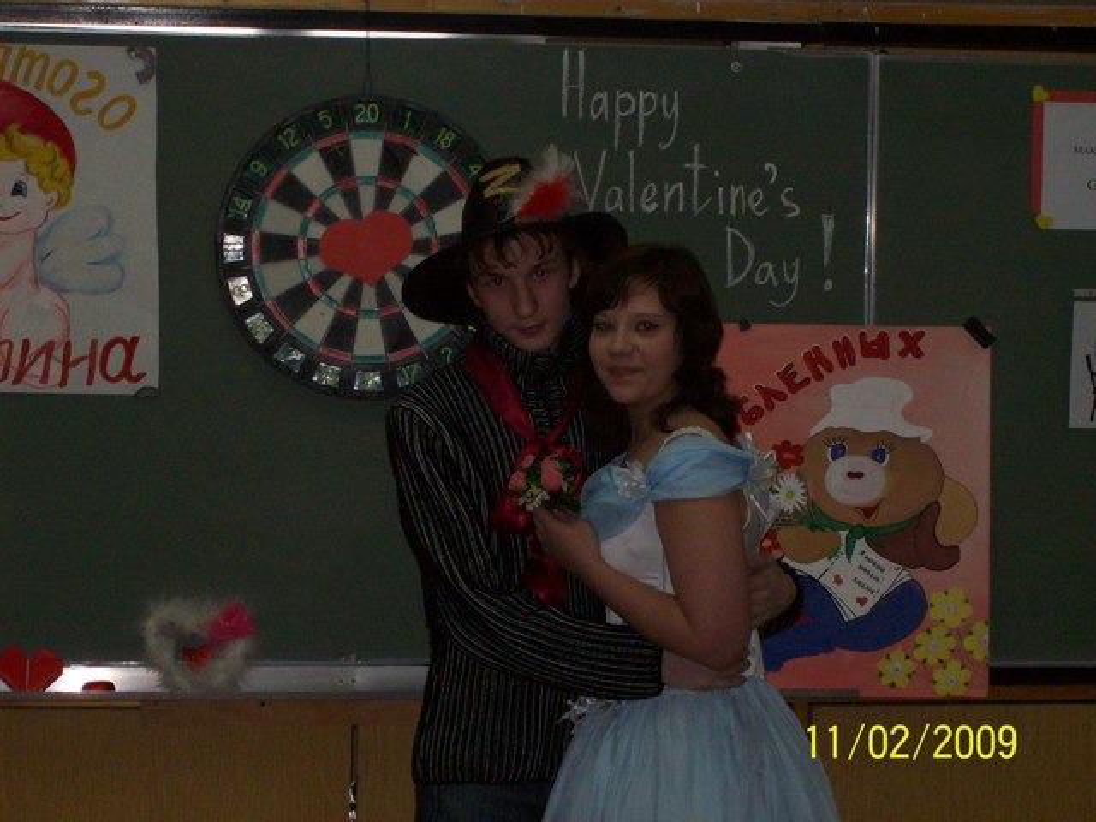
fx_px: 3419
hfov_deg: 18.2
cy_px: 411
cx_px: 548
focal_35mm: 108
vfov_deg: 13.7
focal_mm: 18
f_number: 4.8
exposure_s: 1/128
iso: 200
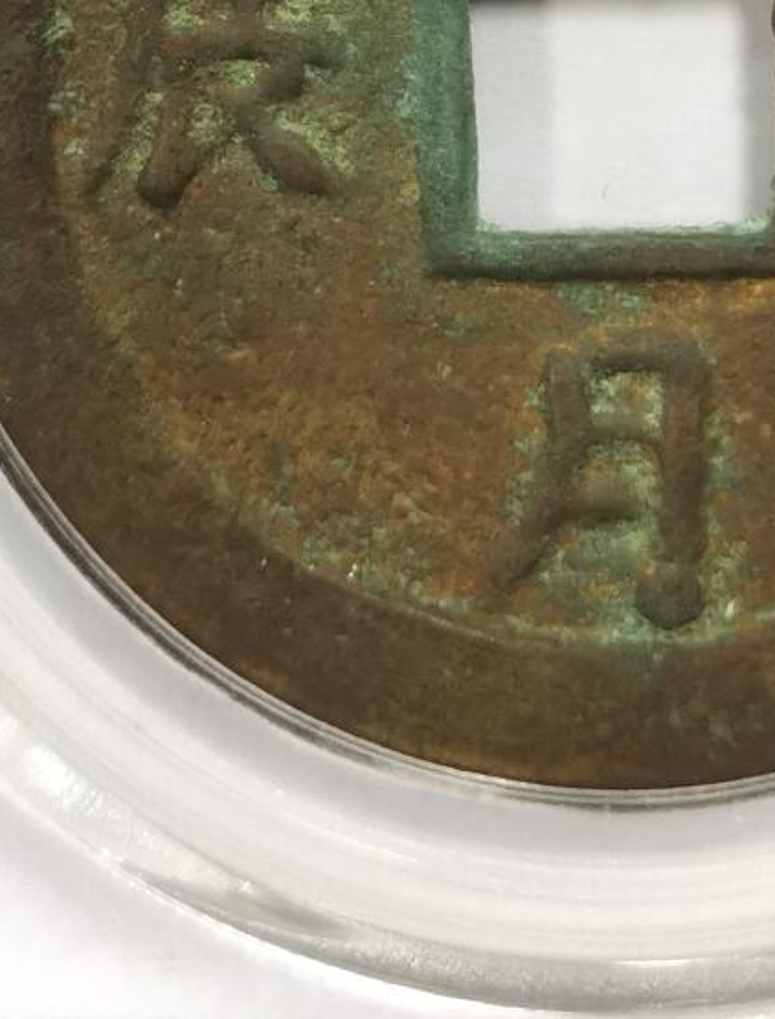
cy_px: -376
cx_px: 644
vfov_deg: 10.9
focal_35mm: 175
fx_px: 5179
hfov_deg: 8.5
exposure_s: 1/100
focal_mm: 5.56
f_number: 16
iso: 160
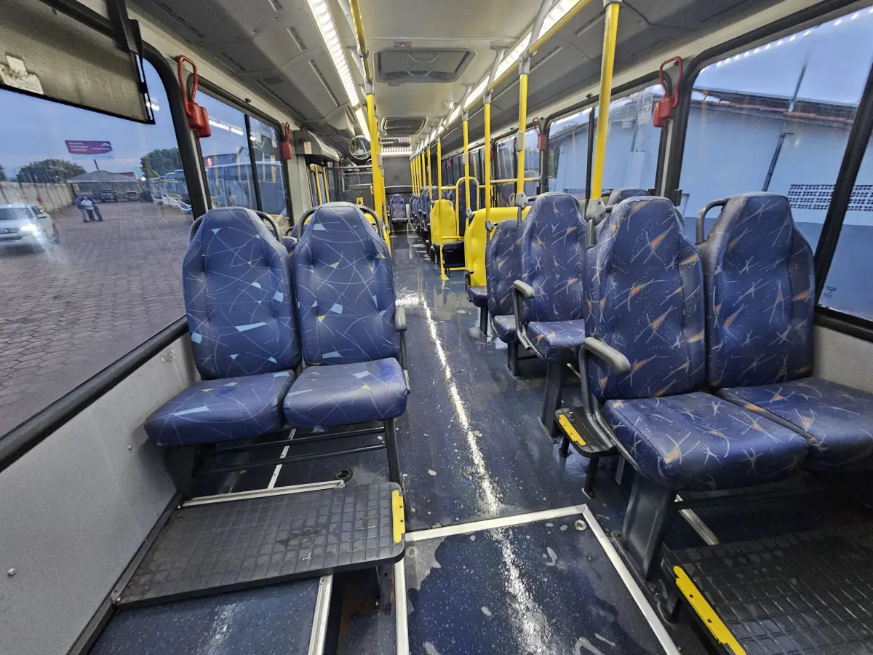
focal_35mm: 13
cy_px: 328
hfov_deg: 106.2
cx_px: 436
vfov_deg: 89.9
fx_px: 328
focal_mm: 2.2
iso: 640
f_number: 2.2
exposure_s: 1/24
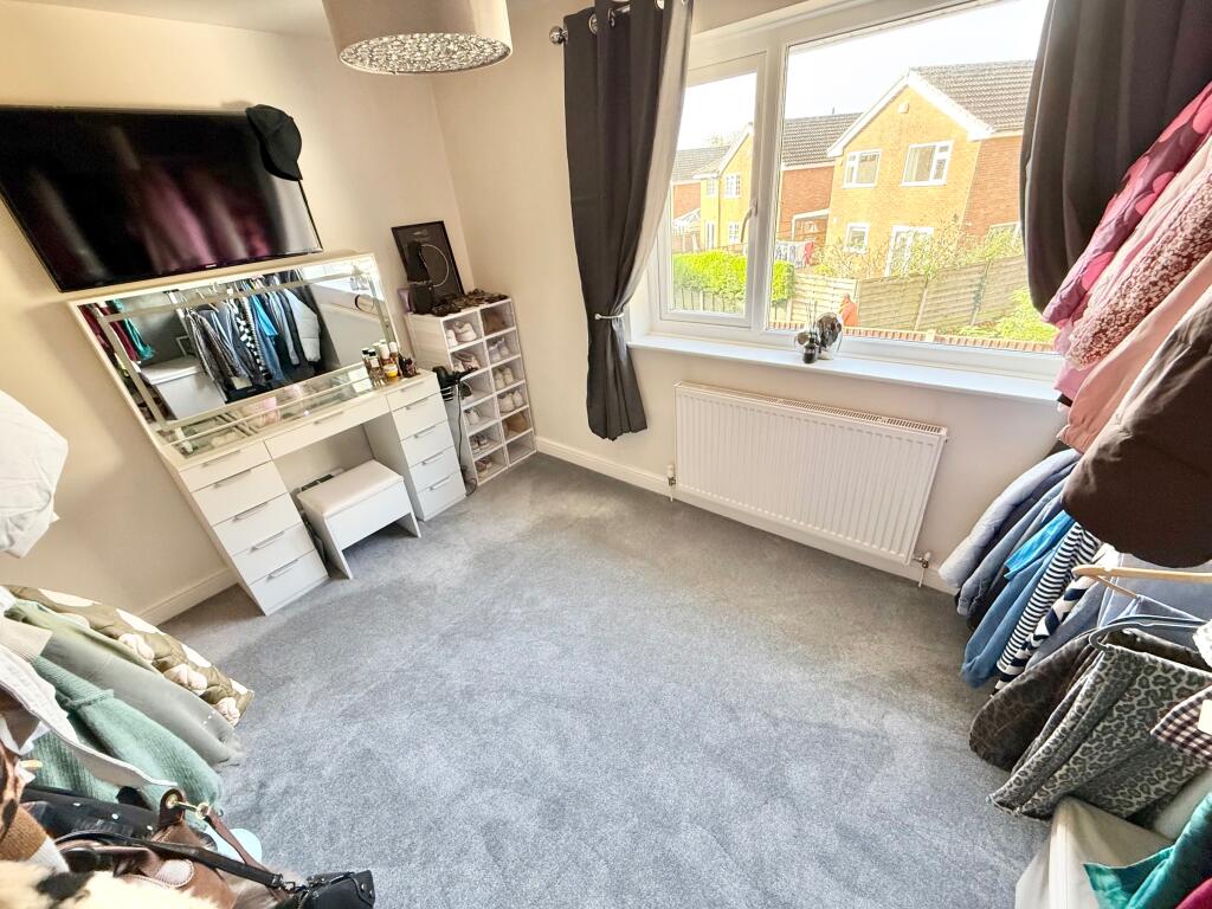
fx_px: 490
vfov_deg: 85.7
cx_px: 606
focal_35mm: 14
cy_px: 454
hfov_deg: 102.1
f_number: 2.2
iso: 320
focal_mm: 2.22
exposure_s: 1/99
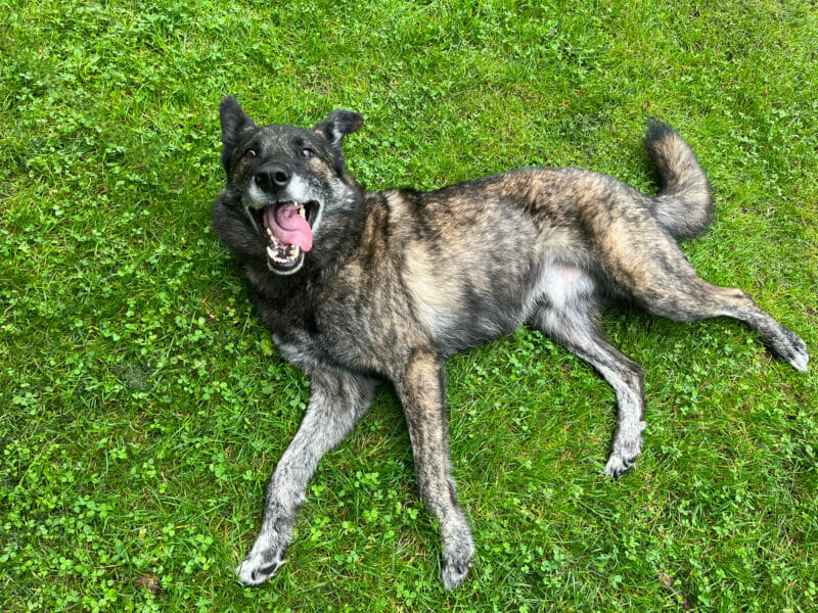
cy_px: 306
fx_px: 614
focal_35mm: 26
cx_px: 409
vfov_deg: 53.1
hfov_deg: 67.3
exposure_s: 1/122
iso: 40
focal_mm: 5.1
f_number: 1.6
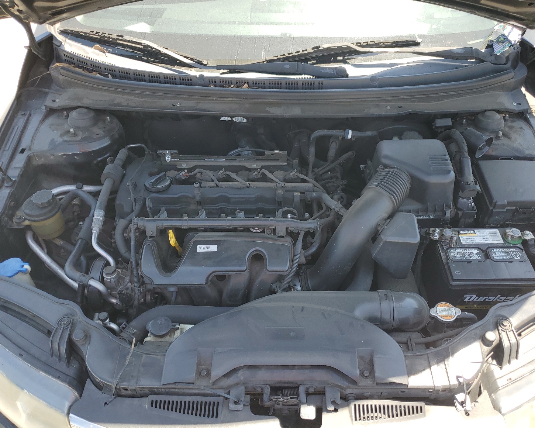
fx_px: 443
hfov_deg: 62.1
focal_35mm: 28
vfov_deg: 51.5
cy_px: 216
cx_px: 293
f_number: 1.5
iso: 50
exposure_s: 1/417
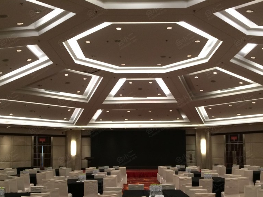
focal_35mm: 39
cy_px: 130
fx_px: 296
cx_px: 142
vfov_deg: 36.5
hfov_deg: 47.8
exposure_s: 1/30
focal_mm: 4.15
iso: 160
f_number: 2.2
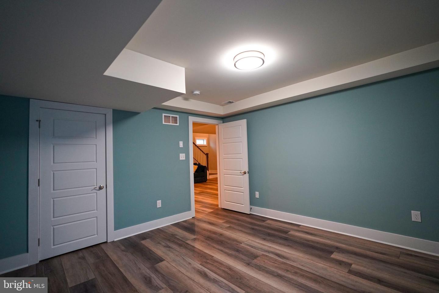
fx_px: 195
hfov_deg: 96.7
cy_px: 146
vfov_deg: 73.7
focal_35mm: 16
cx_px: 220
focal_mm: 16
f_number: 2.8
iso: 2000
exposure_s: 1/160
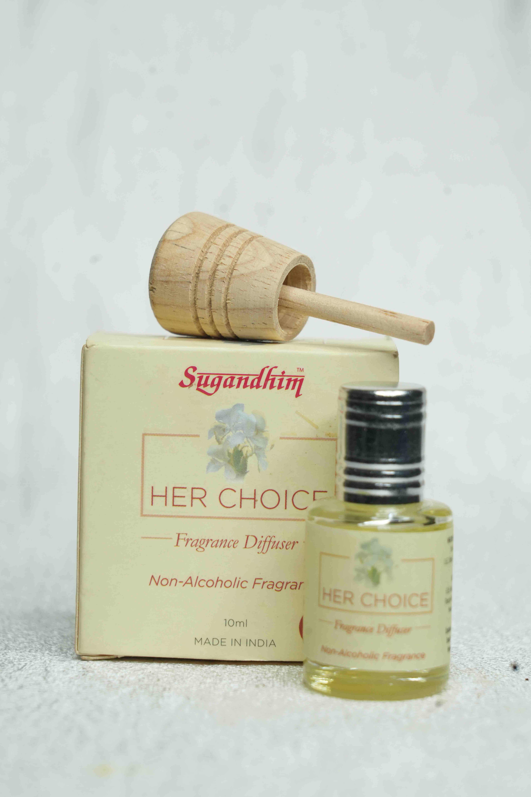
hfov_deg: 13.0
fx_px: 2323
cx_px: 266
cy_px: 398
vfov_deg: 19.5
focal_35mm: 105
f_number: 9
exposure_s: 1/125
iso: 1000
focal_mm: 105
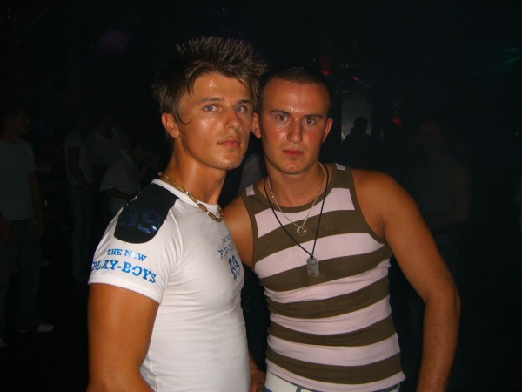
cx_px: 261
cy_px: 196
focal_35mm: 38
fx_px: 573
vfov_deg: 37.7
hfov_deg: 49.0
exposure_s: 1/60
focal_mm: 7.9
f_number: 2.8
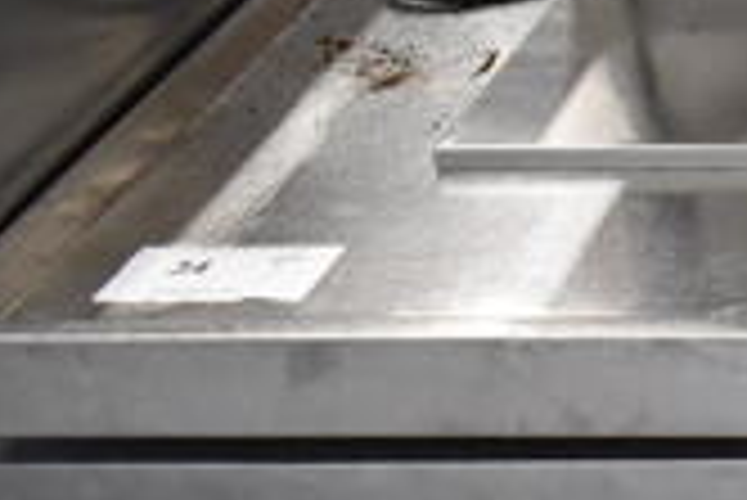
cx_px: 1328
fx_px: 2056
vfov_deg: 13.7
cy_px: 450
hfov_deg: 17.1
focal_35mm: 99
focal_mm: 18
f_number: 3.5
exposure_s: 1/125
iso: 4000
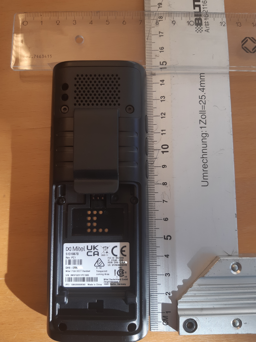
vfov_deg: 67.3
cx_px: 128
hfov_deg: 53.1
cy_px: 171
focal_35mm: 26
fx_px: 256
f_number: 1.7
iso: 40
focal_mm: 3.92
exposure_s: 1/121
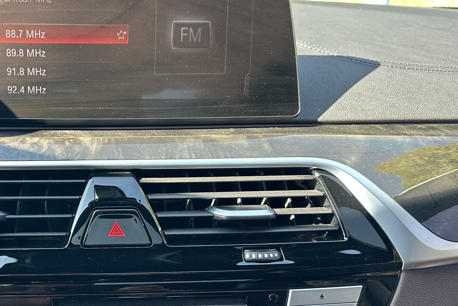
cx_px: 86
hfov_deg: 44.0
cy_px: 207
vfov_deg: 31.6
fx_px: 534
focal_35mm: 42
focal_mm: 6.86
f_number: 1.78
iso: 160
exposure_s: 1/121
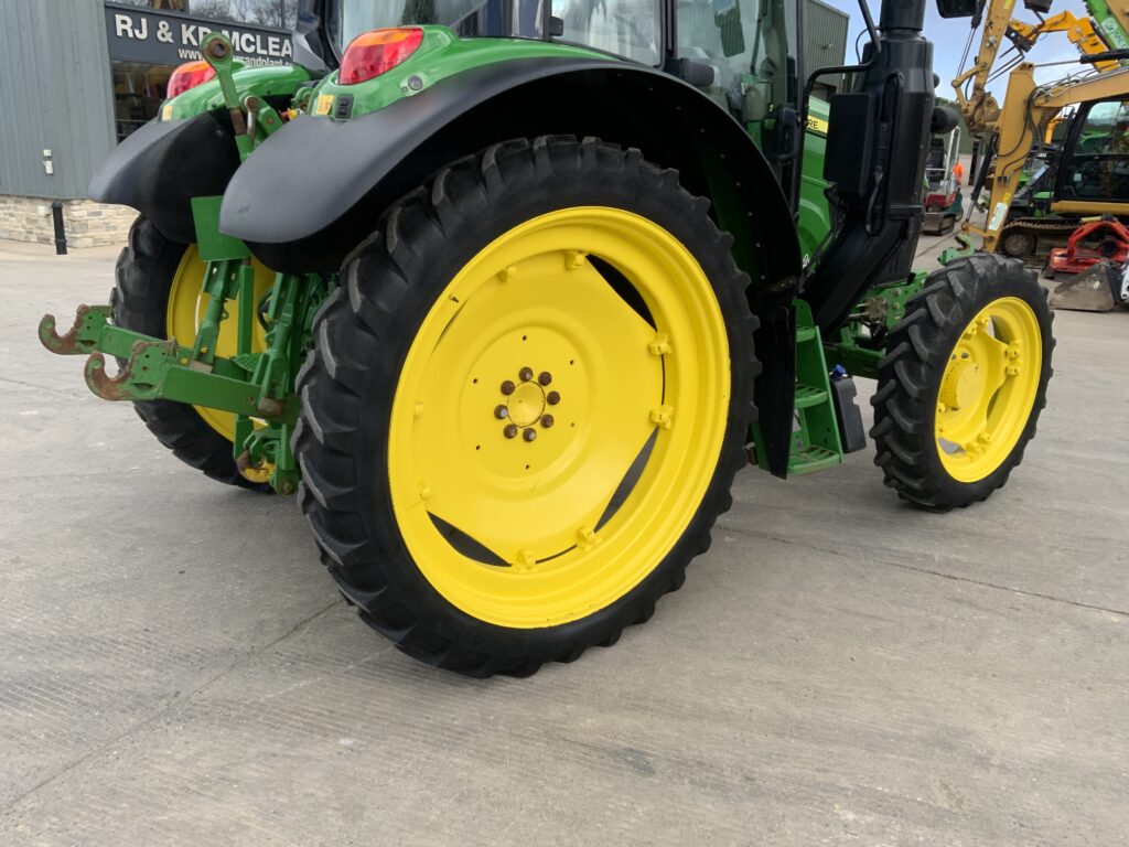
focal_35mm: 29
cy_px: 424
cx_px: 564
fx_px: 946
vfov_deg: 48.2
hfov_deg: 61.7
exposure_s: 1/719
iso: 16
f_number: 1.8
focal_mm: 3
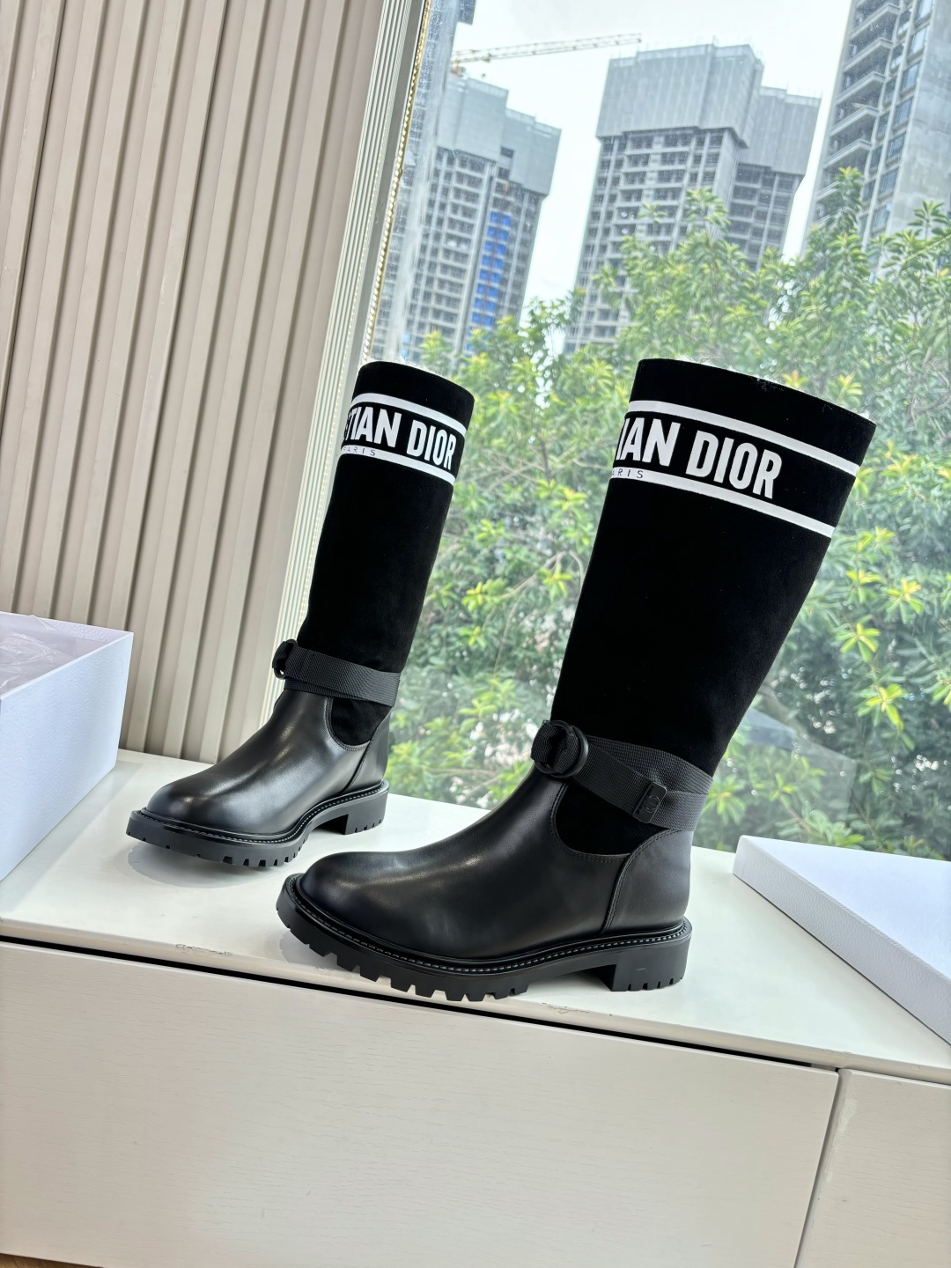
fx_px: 952
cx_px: 476
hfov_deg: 53.1
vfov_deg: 67.3
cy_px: 634
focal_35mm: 26
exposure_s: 1/172
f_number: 1.6
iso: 64
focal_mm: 5.96
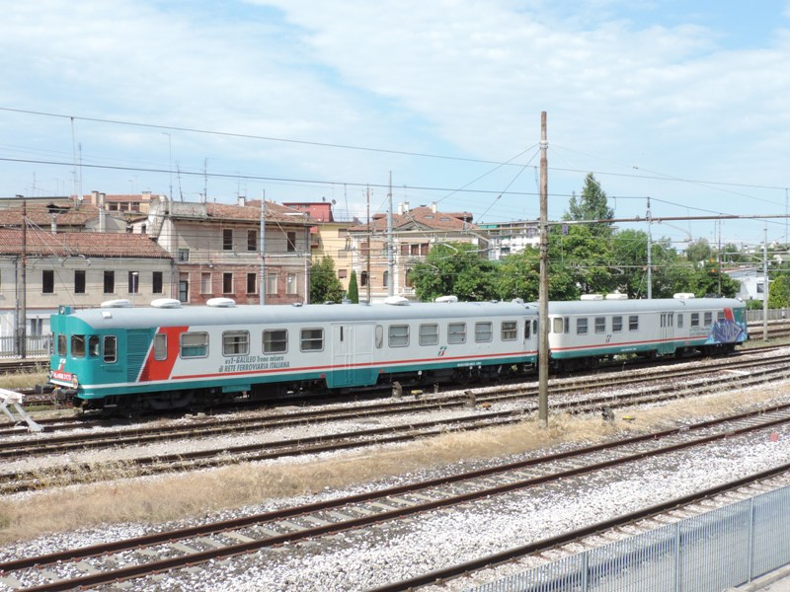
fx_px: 981
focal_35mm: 43
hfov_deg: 43.9
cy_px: 296
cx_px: 395
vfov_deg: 33.6
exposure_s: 1/1000
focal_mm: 7.6
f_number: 6.1
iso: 400
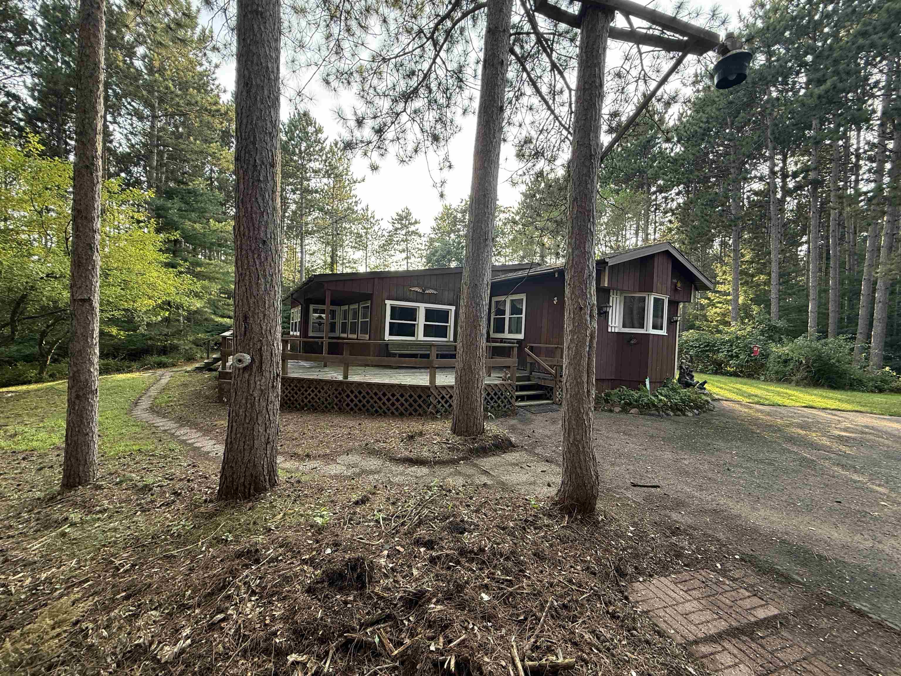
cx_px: 450
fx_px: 364
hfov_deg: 102.1
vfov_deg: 85.7
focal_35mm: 14
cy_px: 338
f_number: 2.2
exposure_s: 1/99
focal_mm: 2.22
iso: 80
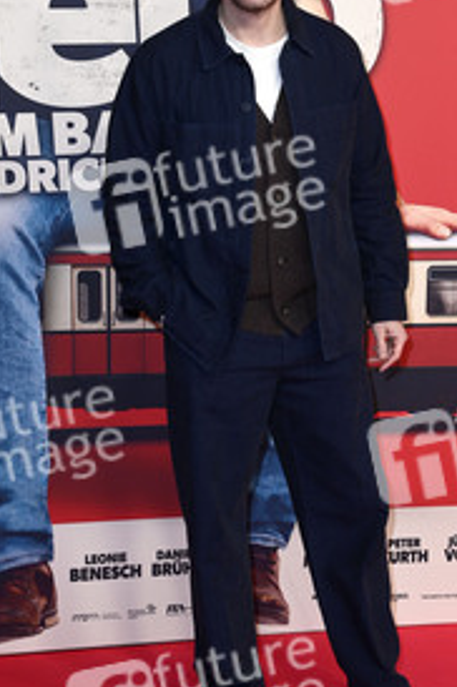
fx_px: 1451
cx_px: 269
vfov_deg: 26.7
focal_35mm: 76
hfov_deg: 17.9
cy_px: 321
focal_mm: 52
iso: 800
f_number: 5.6
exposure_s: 1/250
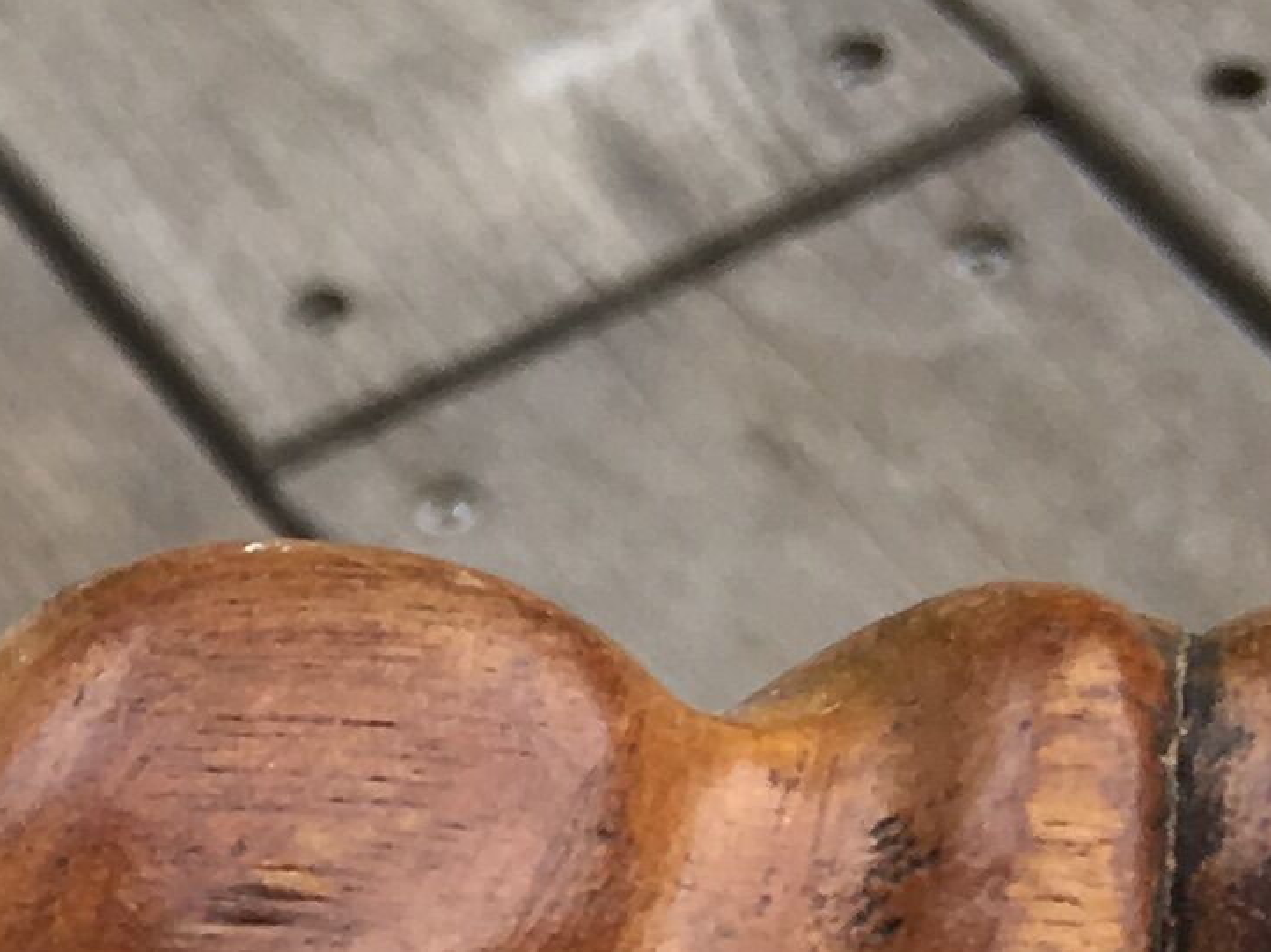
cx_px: -1248
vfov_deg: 8.9
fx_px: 5946
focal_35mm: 162
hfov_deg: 11.1
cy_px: 1498
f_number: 2.2
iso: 25
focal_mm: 4.15
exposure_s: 1/171
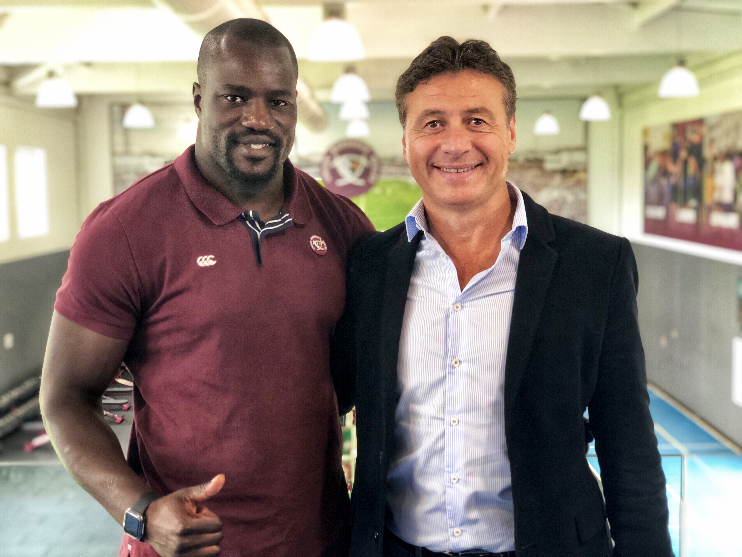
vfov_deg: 28.0
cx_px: 371
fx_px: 1115
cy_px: 278
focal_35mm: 52
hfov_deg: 36.8
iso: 125
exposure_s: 1/25
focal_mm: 6
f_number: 2.4
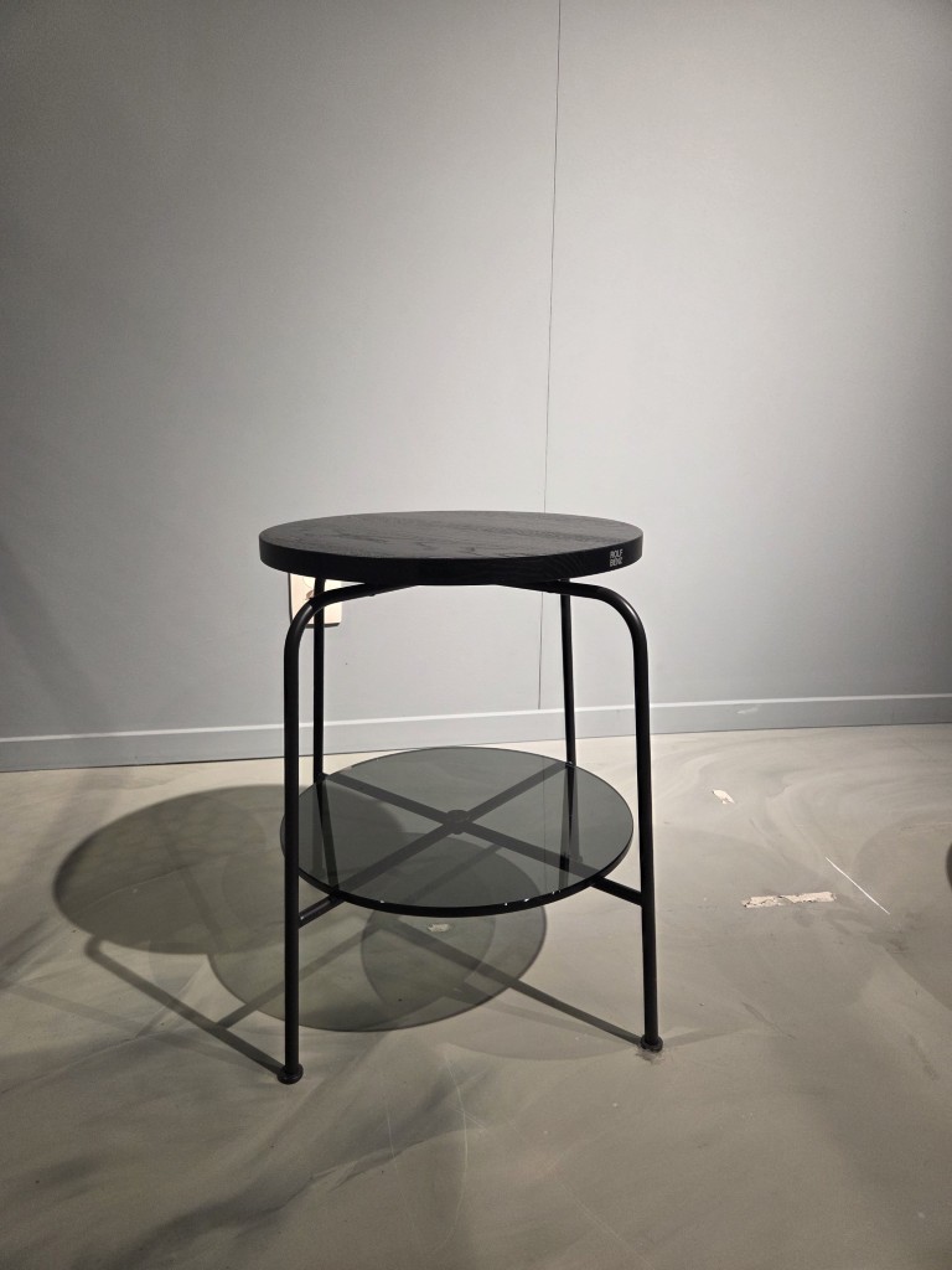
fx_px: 843
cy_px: 635
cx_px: 476
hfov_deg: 58.9
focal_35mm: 23
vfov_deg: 73.9
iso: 200
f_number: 1.8
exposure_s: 1/100
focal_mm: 5.4
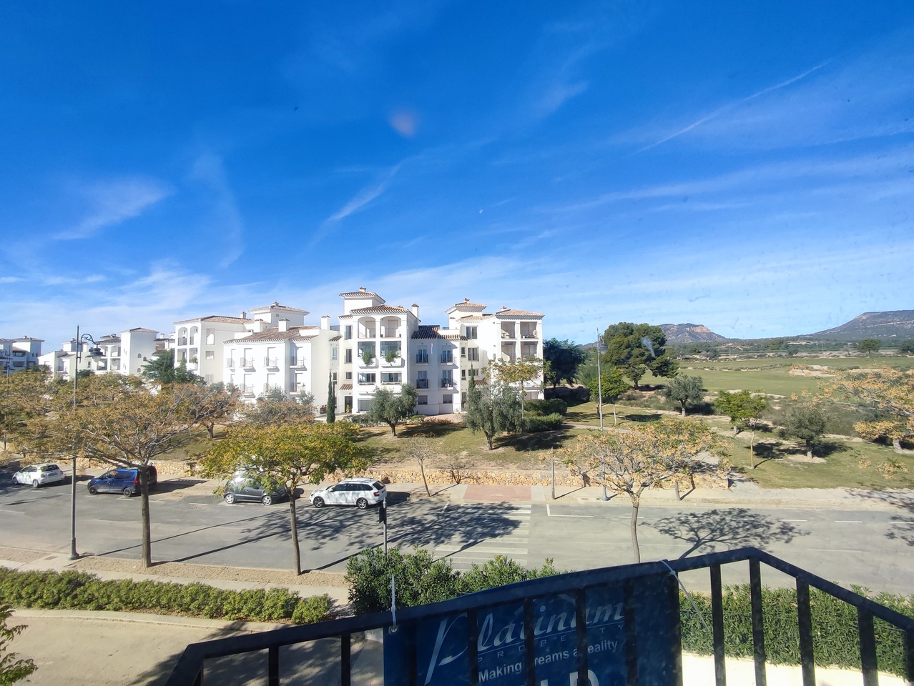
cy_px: 343
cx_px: 457
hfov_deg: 94.5
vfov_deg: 78.2
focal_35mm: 16
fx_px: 423
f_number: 2.2
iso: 50
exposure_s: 1/1012
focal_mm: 1.65
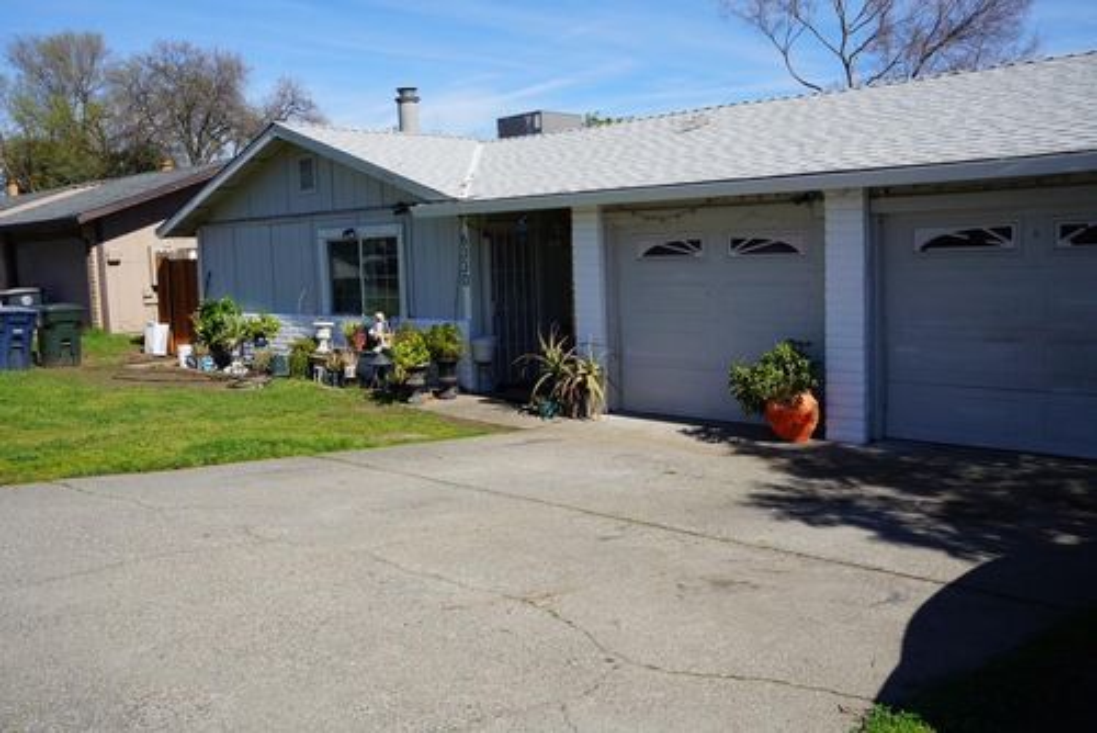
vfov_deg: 39.3
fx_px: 1027
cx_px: 548
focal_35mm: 34
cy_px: 366
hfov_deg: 56.2
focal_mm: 33.7
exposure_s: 1/200
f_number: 10
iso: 100
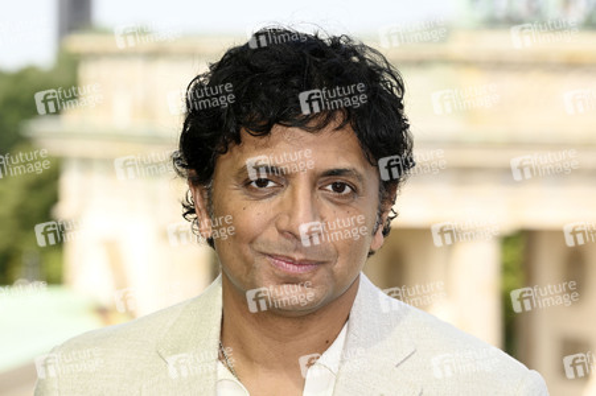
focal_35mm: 185
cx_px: 298
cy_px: 198
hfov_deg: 11.1
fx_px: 3060
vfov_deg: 7.4
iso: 320
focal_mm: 185
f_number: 11
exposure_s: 1/200
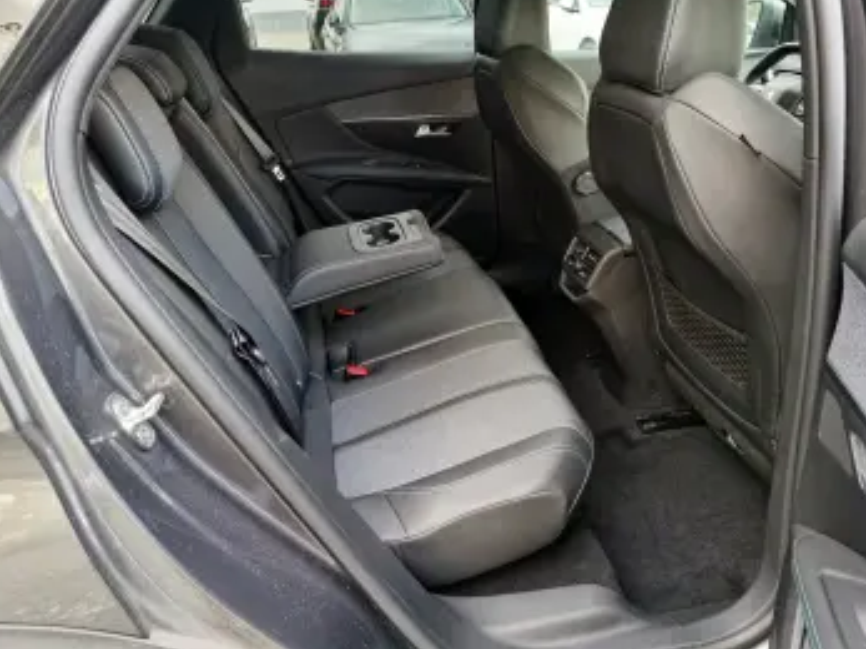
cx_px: 422
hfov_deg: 63.5
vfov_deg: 49.7
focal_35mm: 28
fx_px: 700
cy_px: 317
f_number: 1.6
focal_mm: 5.56
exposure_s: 1/100
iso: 250
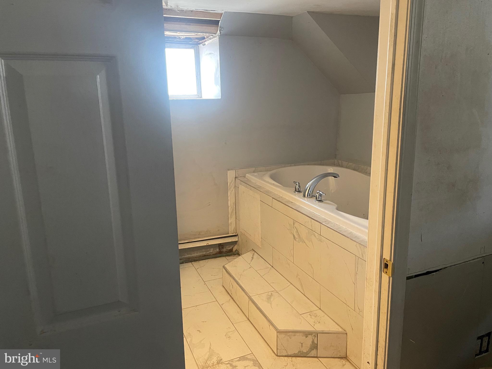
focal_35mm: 26
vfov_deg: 53.1
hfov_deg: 67.3
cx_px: 246
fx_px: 370
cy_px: 184
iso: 400
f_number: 1.6
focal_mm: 4.2
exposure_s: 1/60
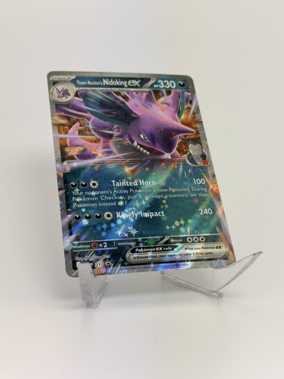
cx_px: 142
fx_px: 525
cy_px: 190
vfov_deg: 39.7
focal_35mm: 48
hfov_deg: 30.3
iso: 64
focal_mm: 6.76
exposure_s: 1/769
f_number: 1.78
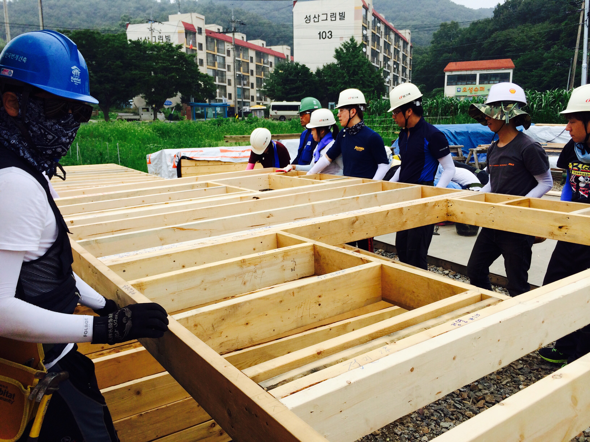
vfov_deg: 46.8
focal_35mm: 30
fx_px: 511
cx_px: 295
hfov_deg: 60.0
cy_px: 221
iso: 40
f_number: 2.2
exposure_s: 1/1580
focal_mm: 4.12
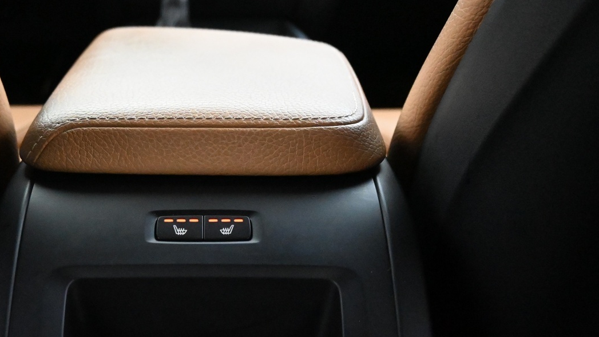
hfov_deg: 42.8
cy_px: 272
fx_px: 753
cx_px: 201
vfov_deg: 24.8
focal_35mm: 47
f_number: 3.8
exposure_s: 1/30
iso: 9000
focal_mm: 19.5
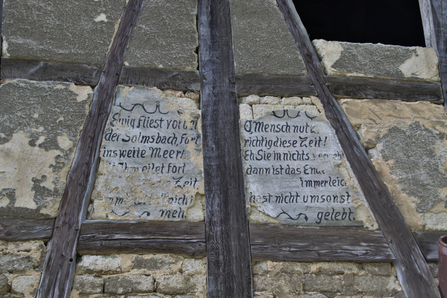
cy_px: 165
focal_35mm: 70
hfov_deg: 28.8
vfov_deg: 19.5
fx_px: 870
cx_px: 204
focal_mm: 42
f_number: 8
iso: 400
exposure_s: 1/250
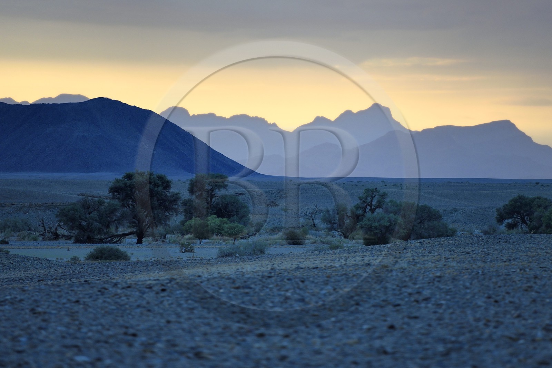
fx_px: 3066
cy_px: 184
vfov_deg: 6.9
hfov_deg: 10.3
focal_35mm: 200
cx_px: 276
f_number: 3.2
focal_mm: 200
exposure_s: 1/500
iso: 800
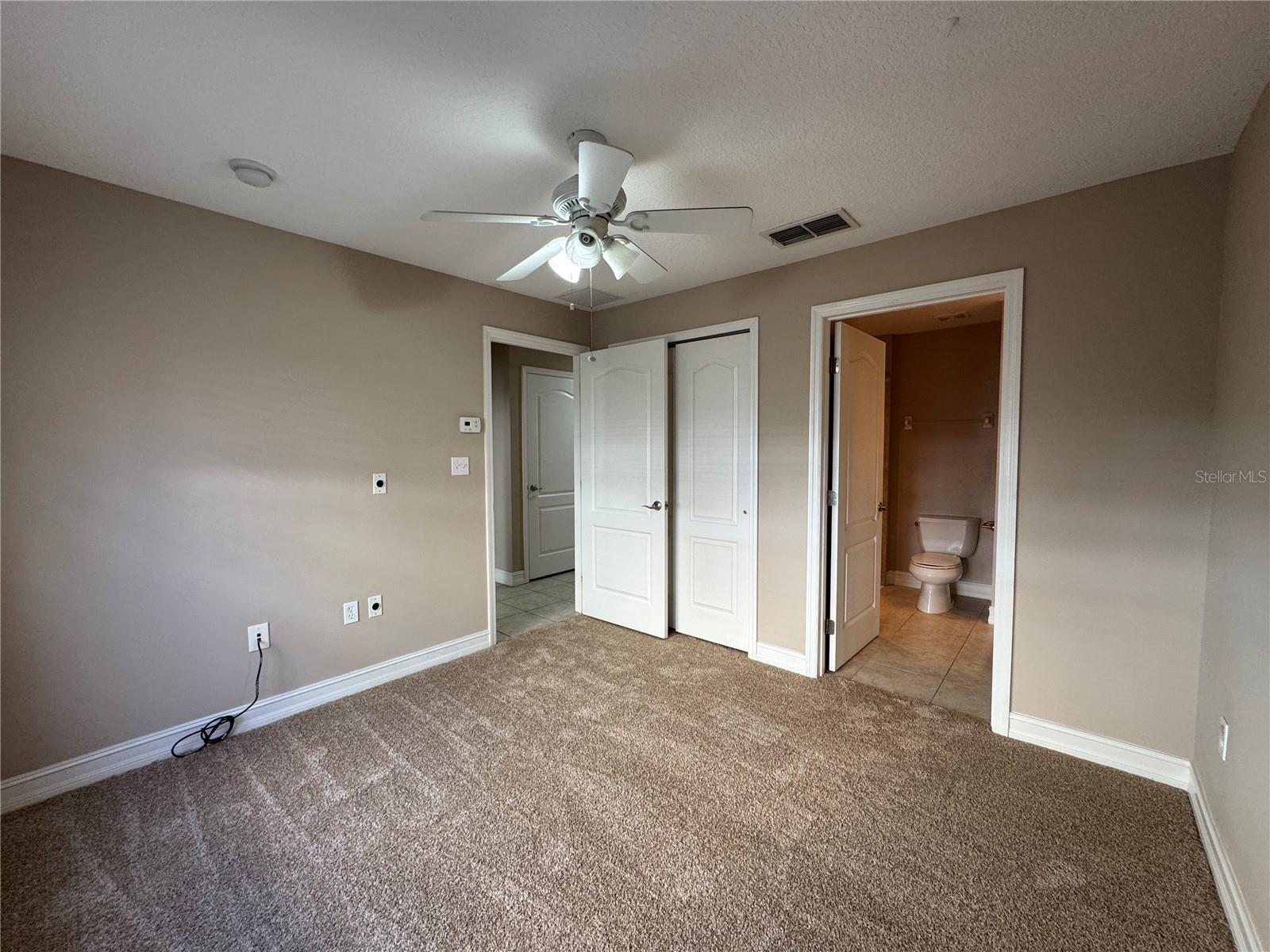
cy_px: 476
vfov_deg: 85.7
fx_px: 514
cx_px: 635
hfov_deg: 102.1
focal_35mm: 14
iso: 160
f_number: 2.2
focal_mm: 2.22
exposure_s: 1/120
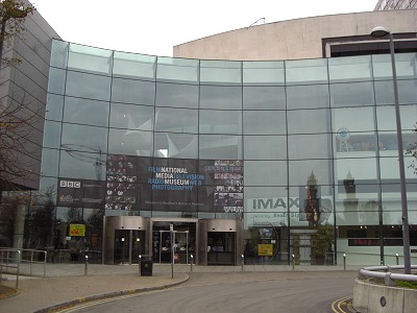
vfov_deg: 37.7
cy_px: 156
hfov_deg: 49.0
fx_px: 458
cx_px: 208
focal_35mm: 38
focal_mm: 6.2
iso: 64
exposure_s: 1/320
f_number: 2.7
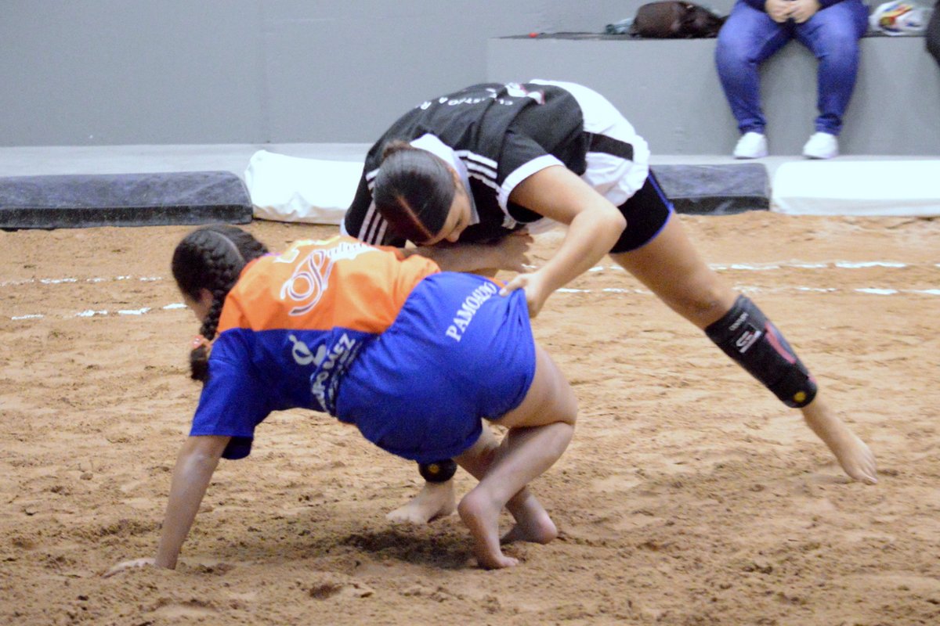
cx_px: 470
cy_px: 313
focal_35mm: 128
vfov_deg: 10.8
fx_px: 3329
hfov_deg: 16.1
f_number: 5
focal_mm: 85
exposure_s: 1/4000
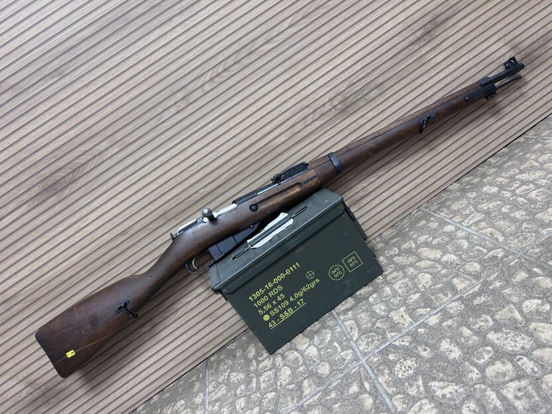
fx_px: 415
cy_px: 207
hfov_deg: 67.3
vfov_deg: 53.1
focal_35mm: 26
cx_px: 276
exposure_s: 1/50
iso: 100
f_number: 1.5
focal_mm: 5.7
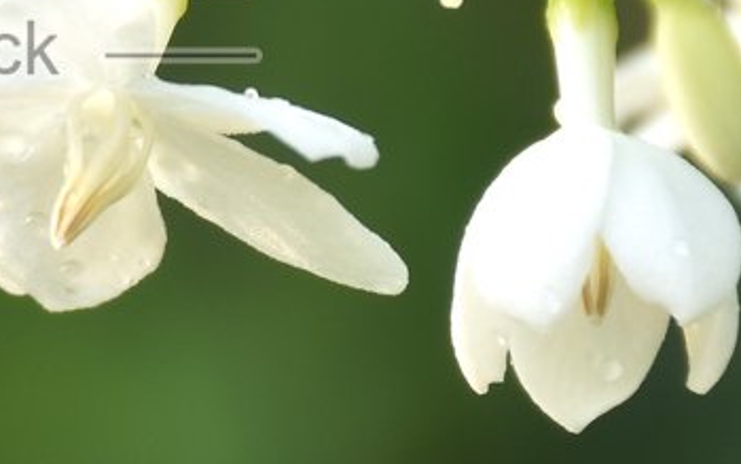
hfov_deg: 2.1
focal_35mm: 978
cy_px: -48
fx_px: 19757
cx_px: -95
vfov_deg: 1.3
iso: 100
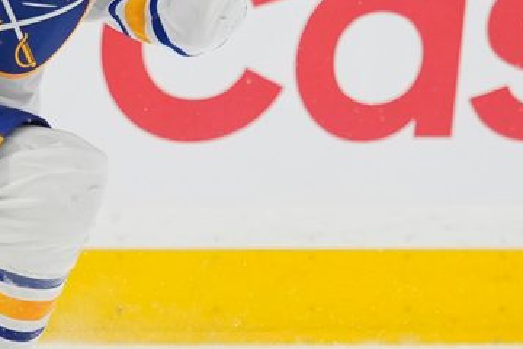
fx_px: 7365
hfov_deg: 4.1
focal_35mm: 507
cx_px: 200
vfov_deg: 2.7
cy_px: 76
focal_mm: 178
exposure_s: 1/2000
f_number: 2.8
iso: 2000
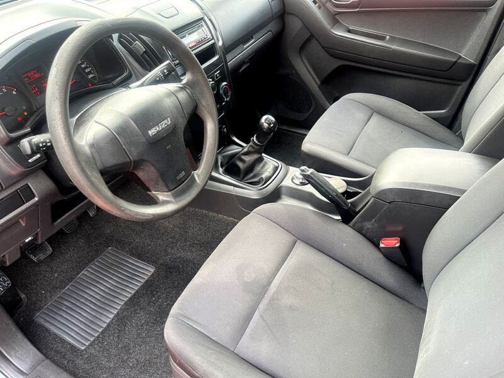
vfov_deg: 53.1
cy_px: 189
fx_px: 379
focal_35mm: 26
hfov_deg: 67.3
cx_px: 252
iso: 80
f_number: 1.6
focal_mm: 5.1
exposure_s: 1/121
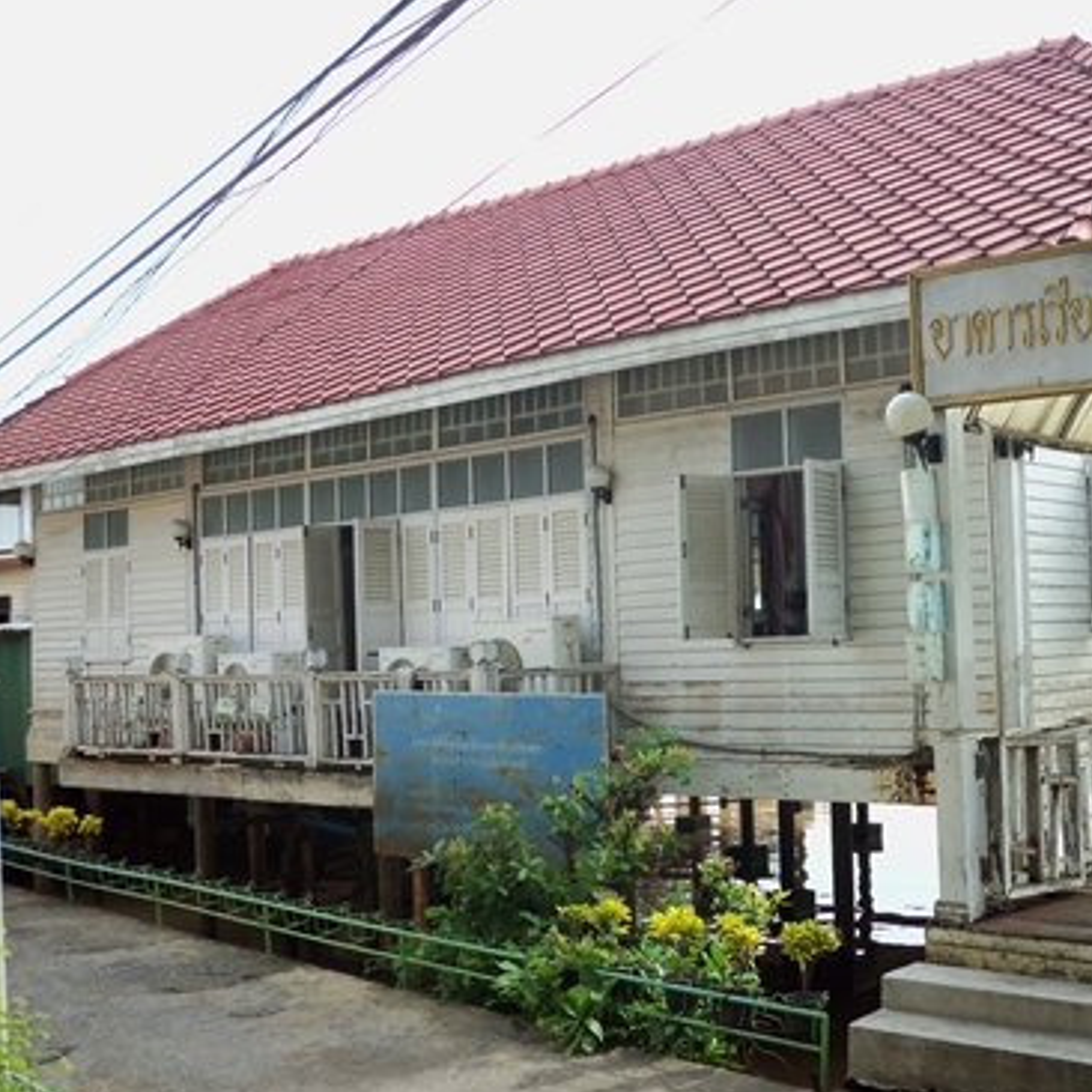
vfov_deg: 40.0
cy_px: 537
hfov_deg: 39.4
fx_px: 1499
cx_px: 758
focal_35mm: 42
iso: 80
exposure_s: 1/250
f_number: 2.9
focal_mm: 5.7
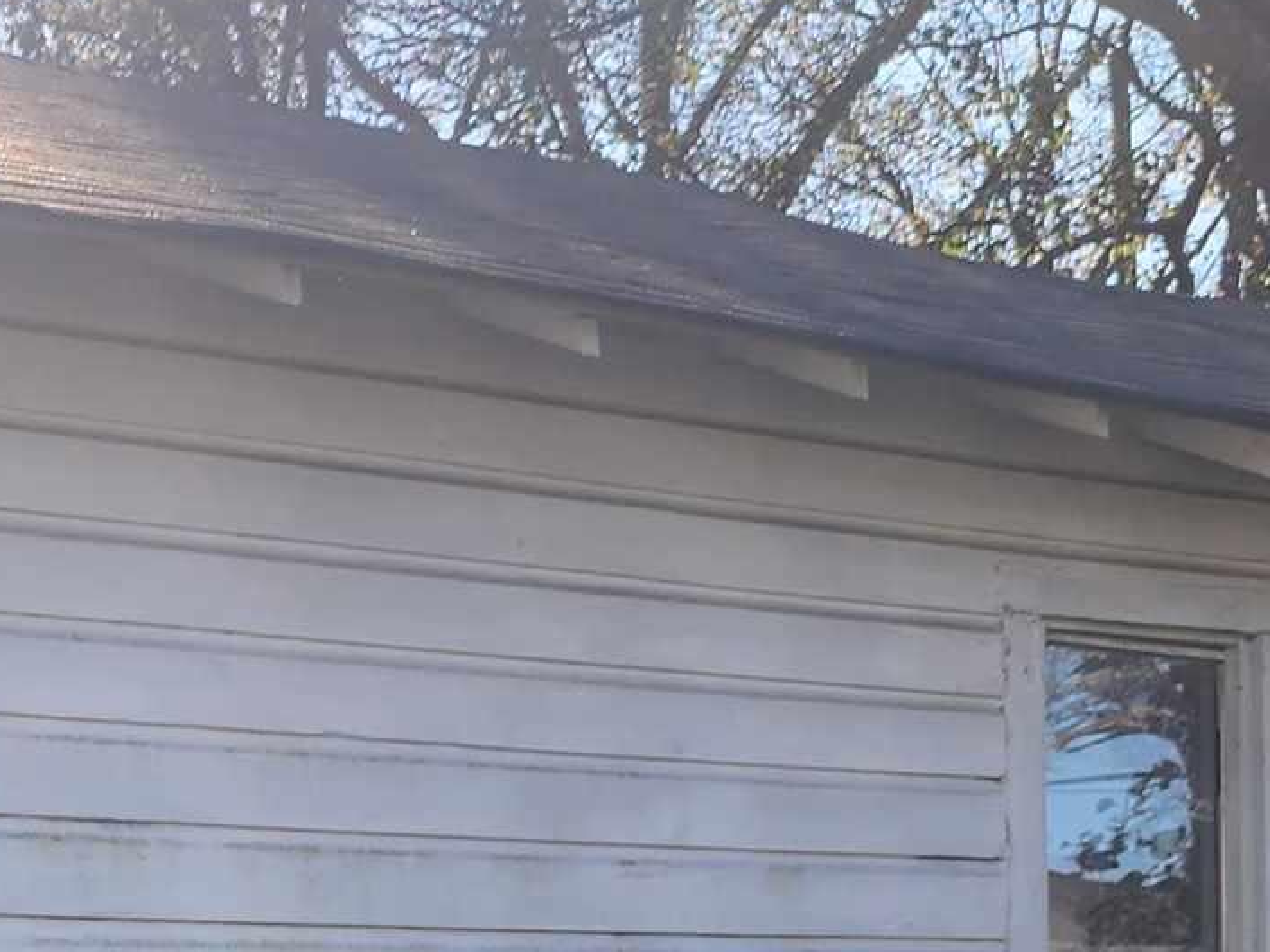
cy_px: 1442
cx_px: 151
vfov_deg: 13.9
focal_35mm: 100
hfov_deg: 19.3
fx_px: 3668
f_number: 1.8
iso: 12
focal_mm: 6.4
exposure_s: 1/431
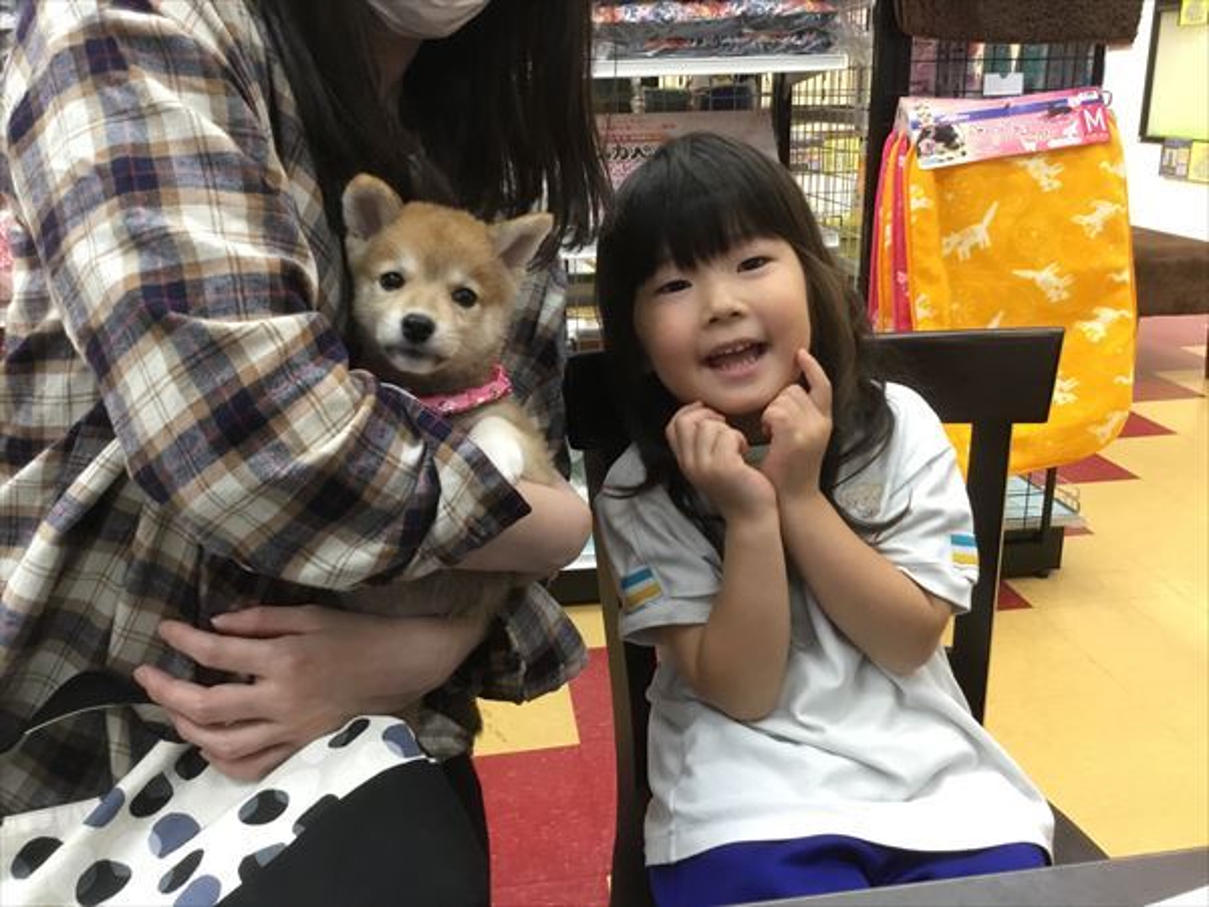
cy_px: 454
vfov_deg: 45.4
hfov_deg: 58.4
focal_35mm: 31
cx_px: 604
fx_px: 1083
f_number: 2.4
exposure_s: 1/30
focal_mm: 3.3
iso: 100
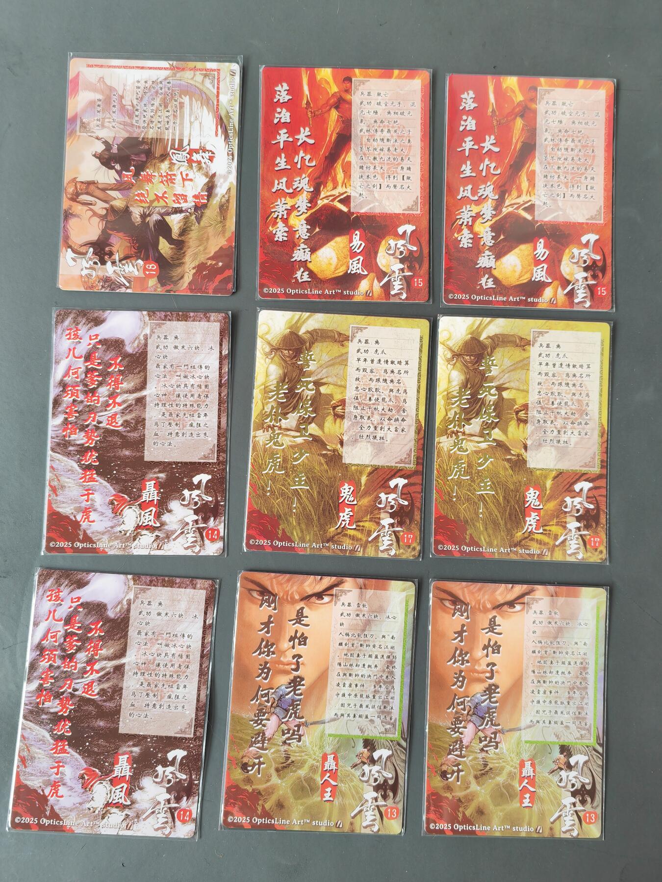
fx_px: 739
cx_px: 331
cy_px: 441
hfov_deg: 48.2
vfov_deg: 61.7
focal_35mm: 29
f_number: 1.8
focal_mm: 5.53
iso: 64
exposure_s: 1/100
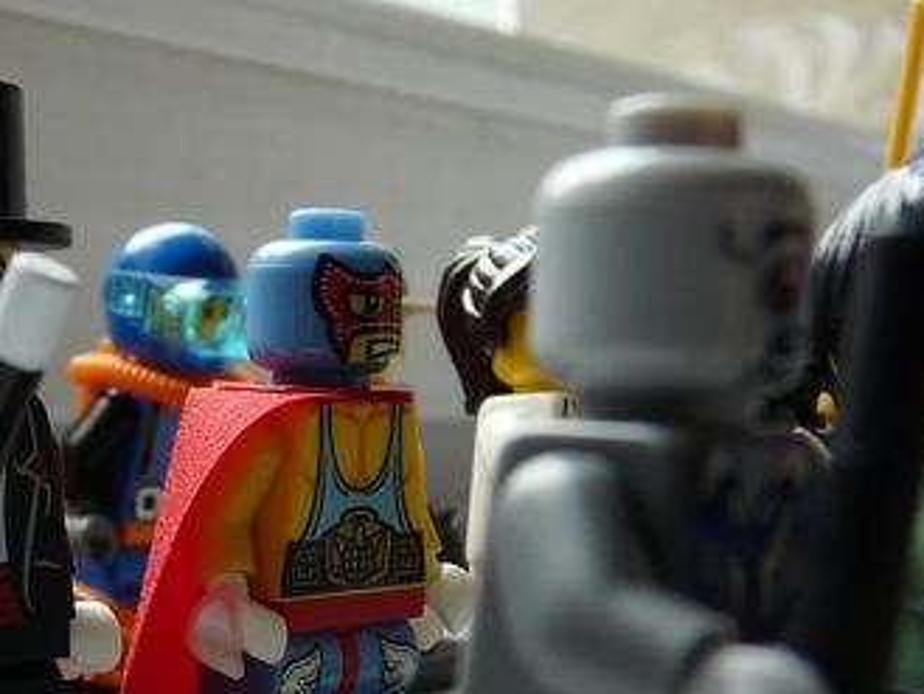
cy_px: 528
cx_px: 135
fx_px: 1816
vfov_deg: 21.4
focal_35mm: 68
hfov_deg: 27.7
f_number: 2.8
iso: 100
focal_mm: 4.6
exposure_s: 1/80
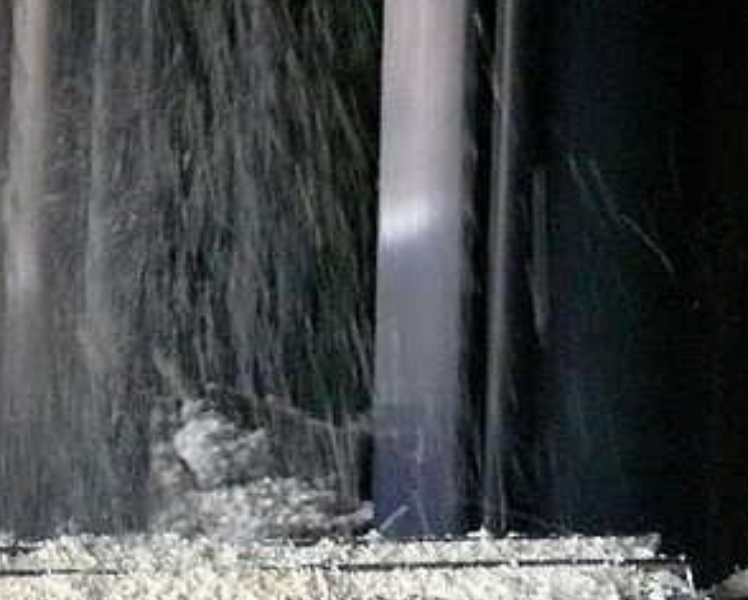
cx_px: 31
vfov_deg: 1.4
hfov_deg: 1.7
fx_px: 24694
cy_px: 730
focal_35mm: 1114
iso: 800
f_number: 3.7
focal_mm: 88.8
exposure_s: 1/30
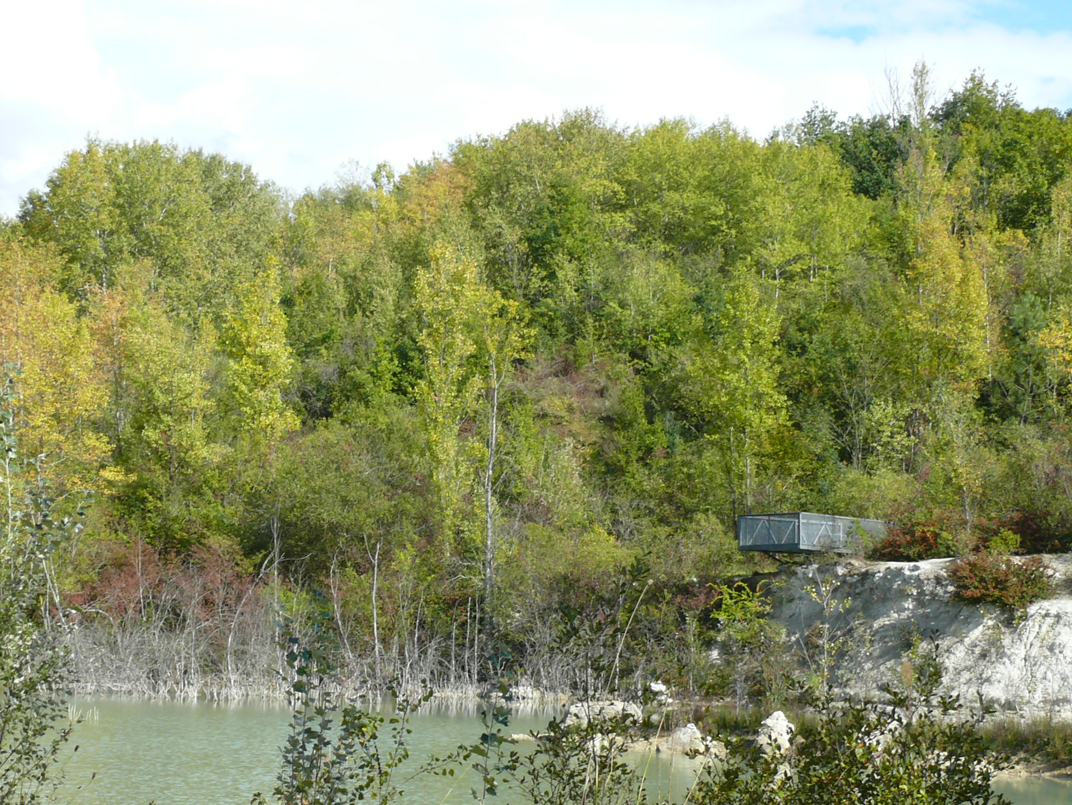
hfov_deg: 24.4
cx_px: 452
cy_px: 462
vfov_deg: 18.4
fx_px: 2478
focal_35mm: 80
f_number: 5.6
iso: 100
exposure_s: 1/250
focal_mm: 9.7
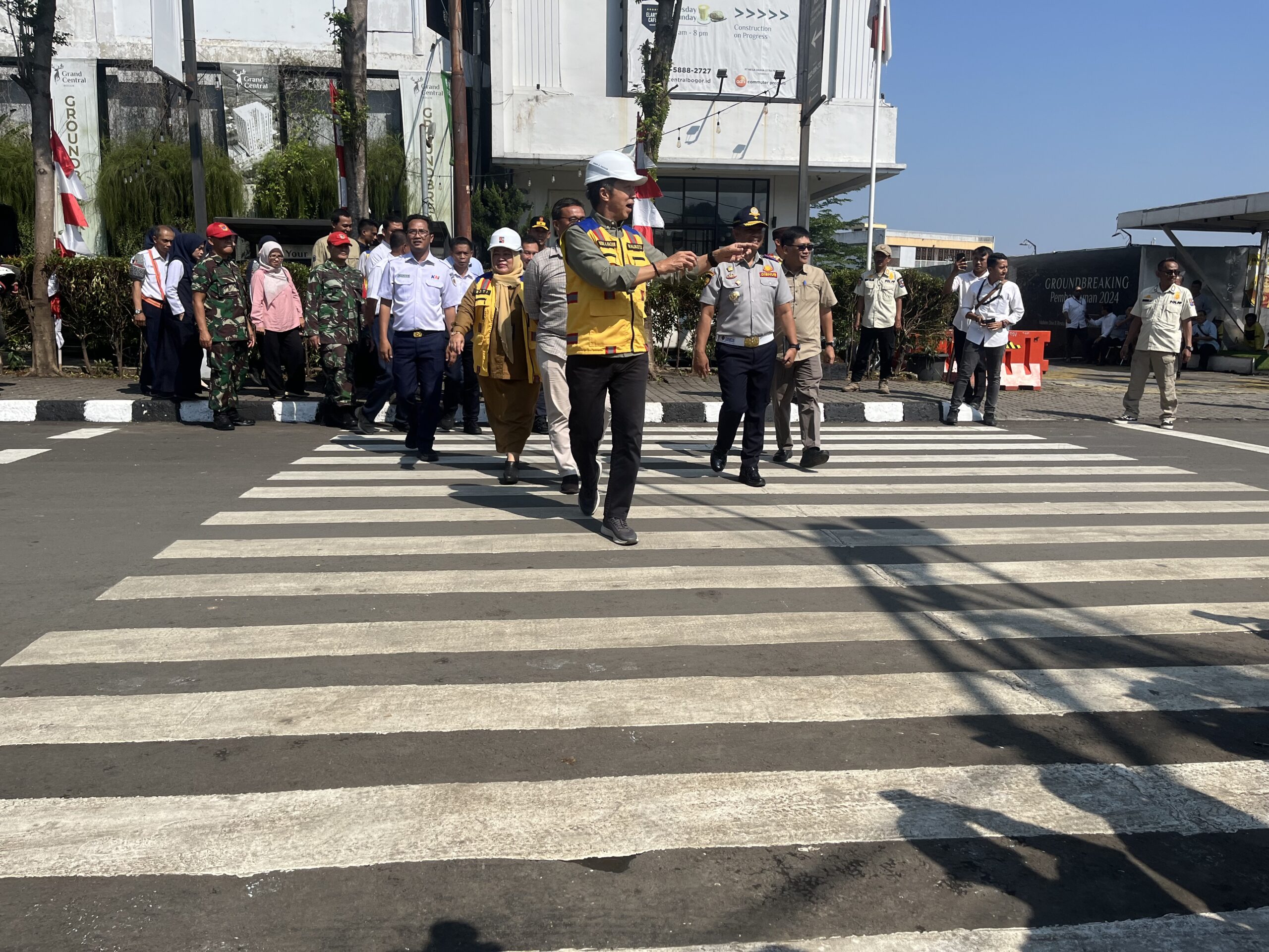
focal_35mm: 26
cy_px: 476
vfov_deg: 53.1
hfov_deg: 67.3
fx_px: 953
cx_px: 634
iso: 50
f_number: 1.6
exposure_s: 1/4651
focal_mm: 5.1
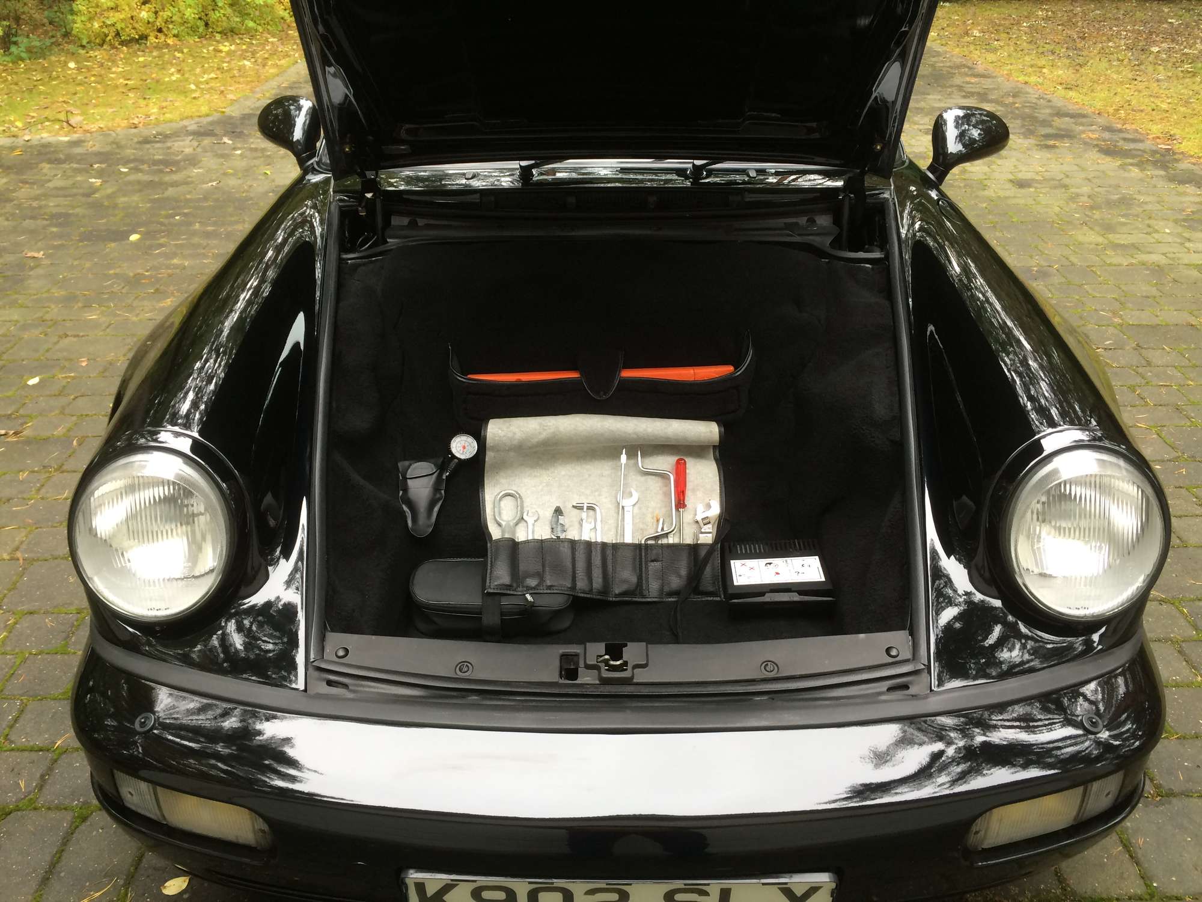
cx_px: 601
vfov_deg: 48.2
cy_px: 451
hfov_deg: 61.7
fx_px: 1007
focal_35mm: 29
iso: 32
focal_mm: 4.15
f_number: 2.2
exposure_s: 1/33
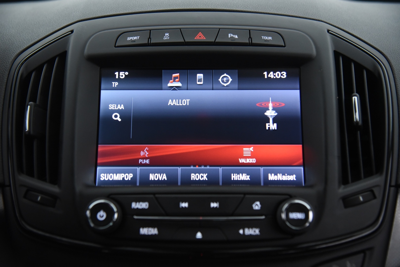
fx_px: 556
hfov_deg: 39.6
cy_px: 134
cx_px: 200
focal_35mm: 50
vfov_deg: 27.0
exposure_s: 1/50
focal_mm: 50
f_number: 4
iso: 4000
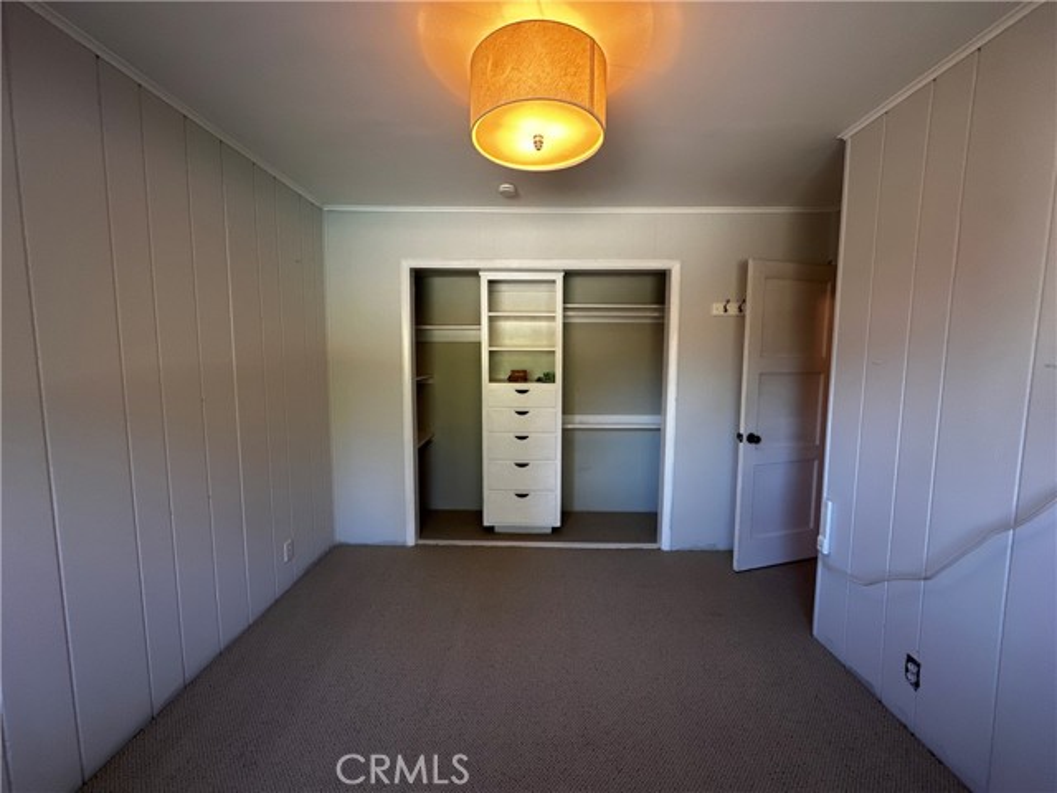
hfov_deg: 102.1
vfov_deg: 85.7
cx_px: 528
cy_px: 396
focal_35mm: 14
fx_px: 427
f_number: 2.2
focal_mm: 2.22
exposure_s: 1/120
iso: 250
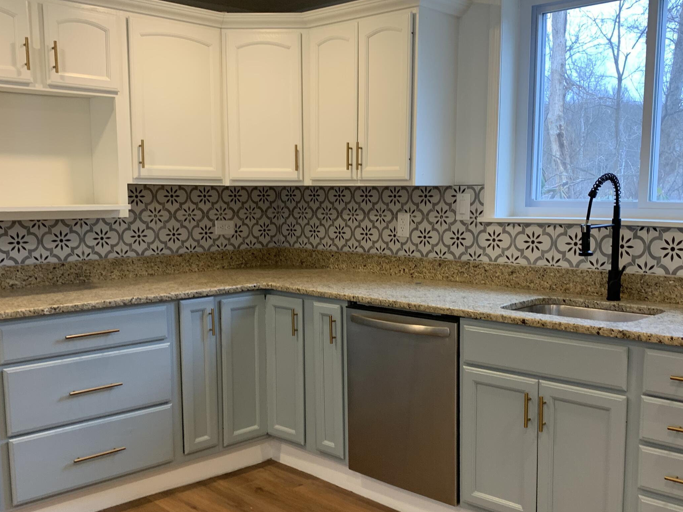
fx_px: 750
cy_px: 303
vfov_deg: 37.6
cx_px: 343
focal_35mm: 38
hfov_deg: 49.0
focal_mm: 4.25
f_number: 1.8
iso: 50
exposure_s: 1/60
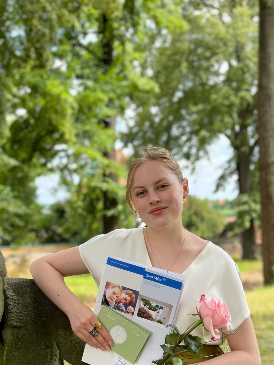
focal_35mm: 39
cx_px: 106
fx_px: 412
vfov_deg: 47.5
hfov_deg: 36.6
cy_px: 222
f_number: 1.5
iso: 50
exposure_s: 1/705
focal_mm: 5.7
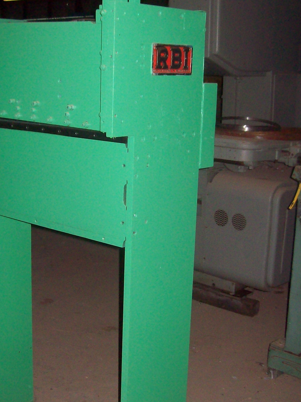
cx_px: 125
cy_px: 205
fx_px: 649
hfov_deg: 26.1
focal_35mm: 56
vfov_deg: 34.4
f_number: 2.7
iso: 200
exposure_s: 1/64
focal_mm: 6
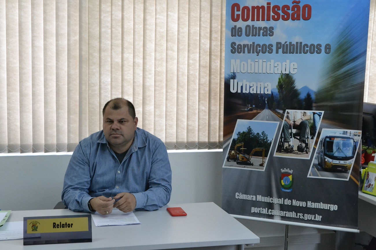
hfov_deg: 36.9
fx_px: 564
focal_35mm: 54
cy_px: 125
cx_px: 188
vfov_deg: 25.0
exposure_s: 1/125
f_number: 8
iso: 3200
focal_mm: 36
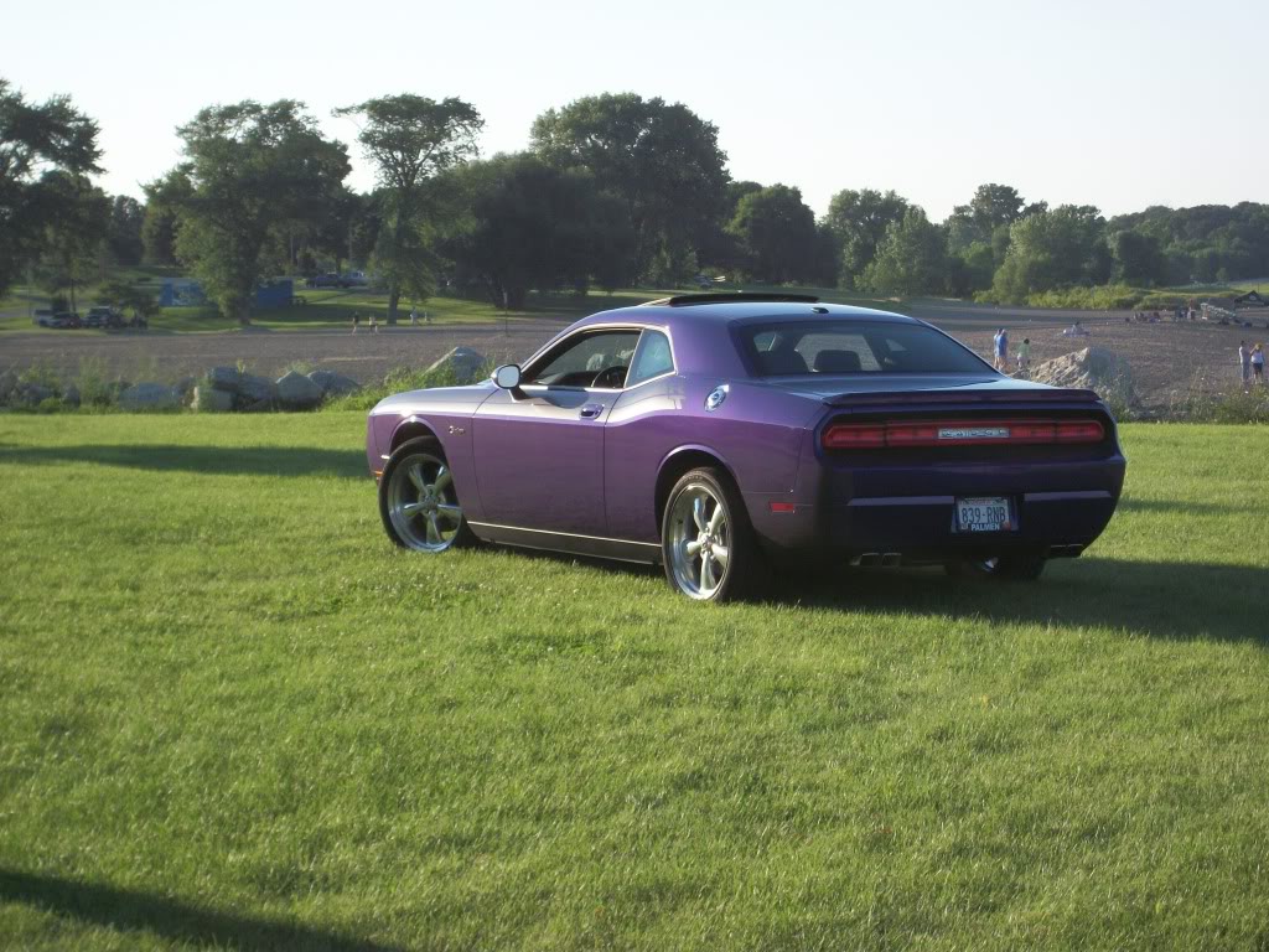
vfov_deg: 14.1
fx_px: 3849
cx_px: 634
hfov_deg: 18.7
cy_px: 476
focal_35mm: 105
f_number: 5.7
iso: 80
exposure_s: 1/250
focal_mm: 18.8
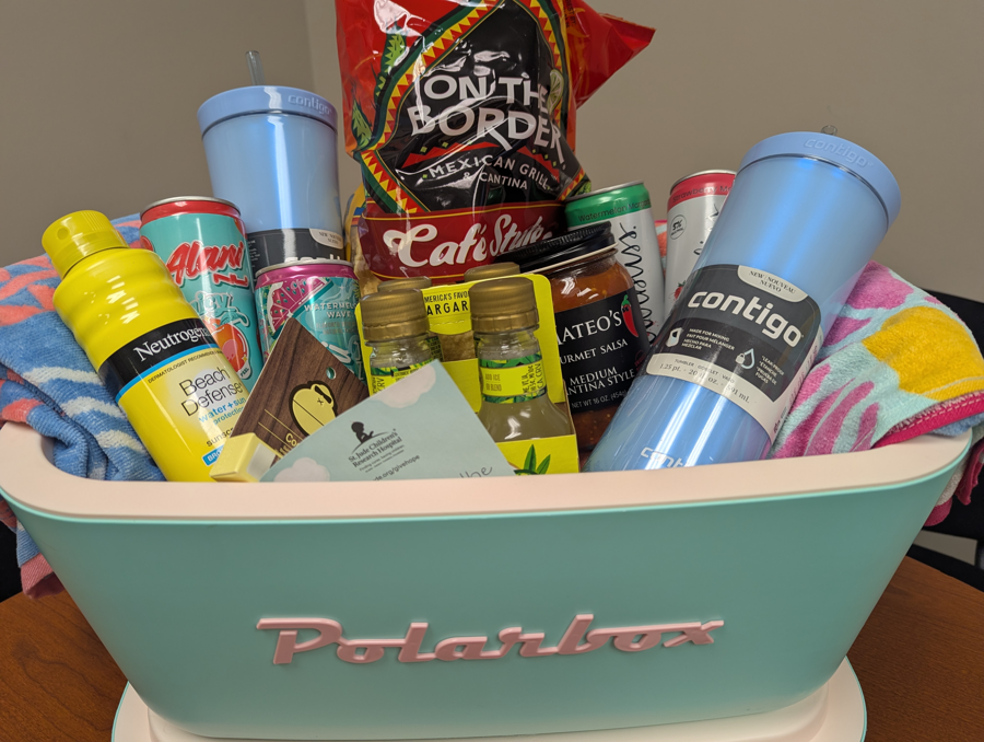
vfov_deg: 57.0
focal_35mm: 24
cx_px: 492
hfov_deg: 71.5
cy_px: 371
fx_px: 683
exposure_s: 1/60
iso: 54
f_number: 1.85
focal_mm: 6.81
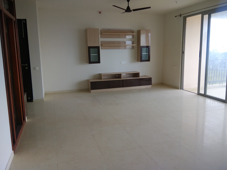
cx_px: 117
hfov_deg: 73.9
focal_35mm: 23
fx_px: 151
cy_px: 81
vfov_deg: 58.9
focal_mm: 3.57
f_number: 2
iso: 100
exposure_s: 1/100
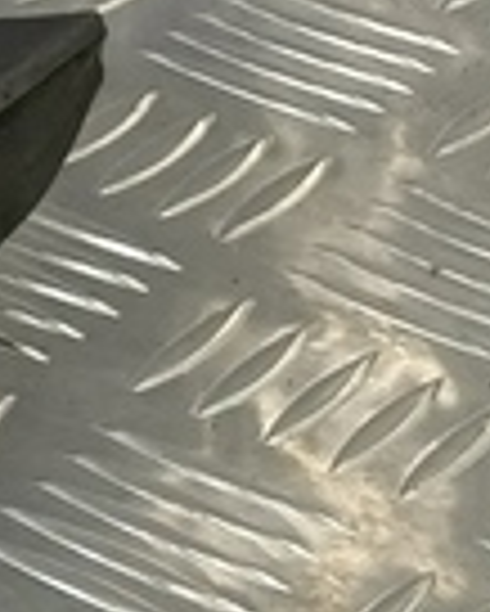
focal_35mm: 169
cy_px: 729
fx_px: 3060
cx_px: -1677
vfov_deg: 11.2
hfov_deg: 6.6
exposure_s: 1/50
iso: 105
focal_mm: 4.11
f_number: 1.6
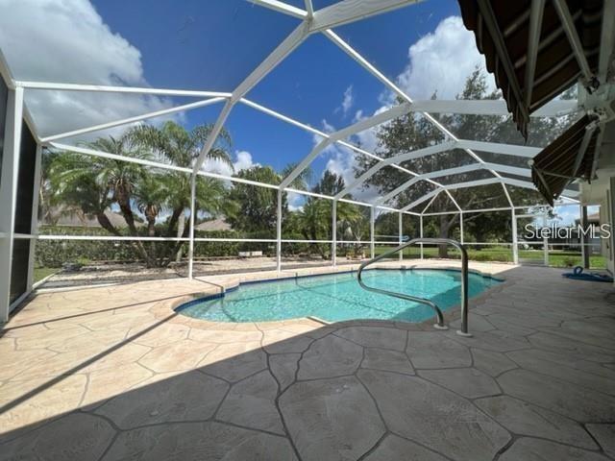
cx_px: 308
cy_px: 230
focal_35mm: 13
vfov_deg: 89.9
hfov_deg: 106.2
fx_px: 231
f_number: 1.8
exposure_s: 1/1698
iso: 32
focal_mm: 1.57
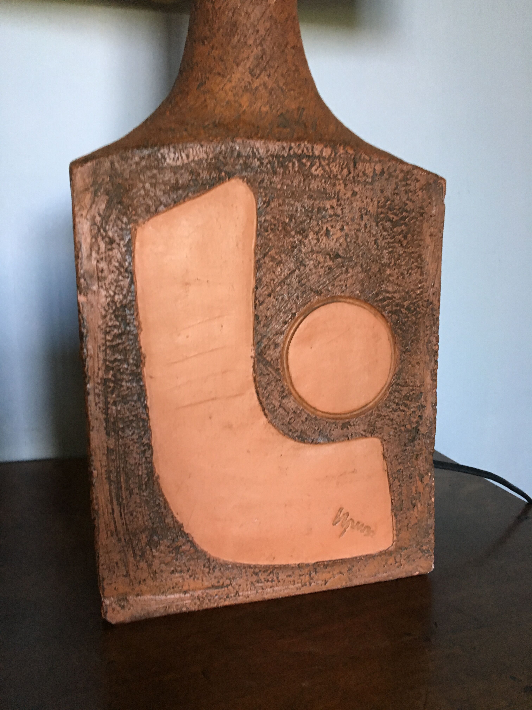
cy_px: 355
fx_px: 594
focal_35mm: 29
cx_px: 266
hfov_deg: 48.2
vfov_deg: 61.7
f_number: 2.2
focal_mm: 4.15
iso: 160
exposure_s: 1/33
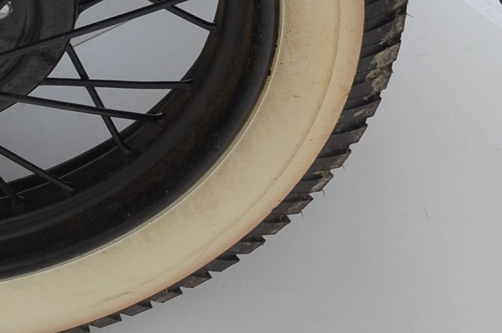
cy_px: -79
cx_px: -107
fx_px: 2074
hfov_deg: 13.4
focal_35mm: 149
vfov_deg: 9.0
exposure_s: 1/80
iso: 200
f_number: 5.6
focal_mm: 30
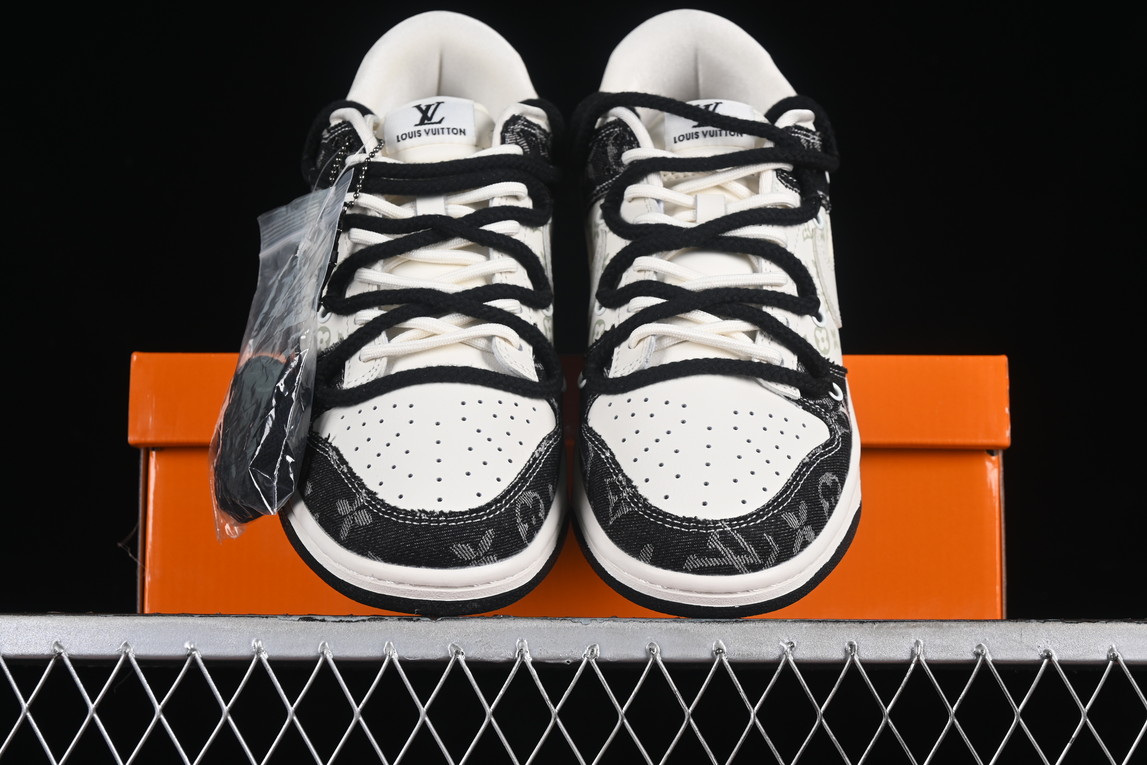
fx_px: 2389
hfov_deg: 27.0
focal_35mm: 75
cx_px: 574
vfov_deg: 18.2
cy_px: 382
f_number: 7.1
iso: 160
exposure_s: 1/80
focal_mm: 50
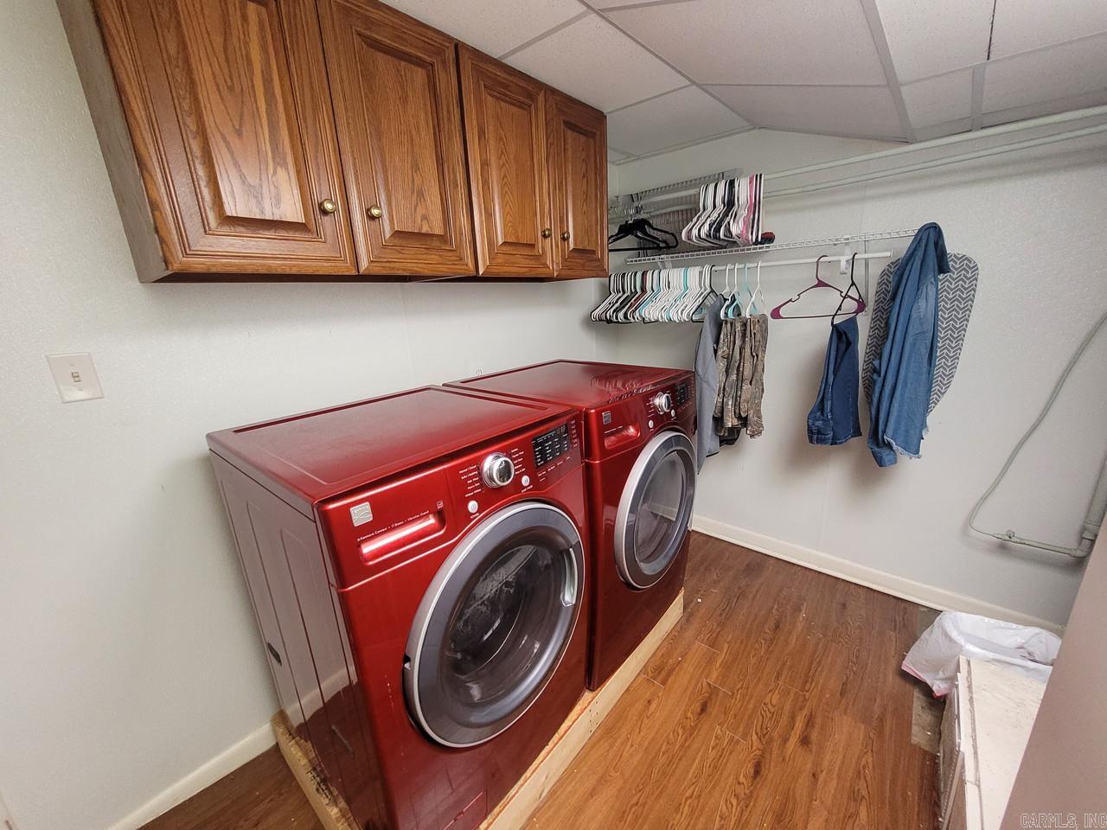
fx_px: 416
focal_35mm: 13
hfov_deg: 106.2
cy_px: 415
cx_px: 554
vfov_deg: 89.9
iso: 400
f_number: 2.2
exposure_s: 1/60
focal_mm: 1.74
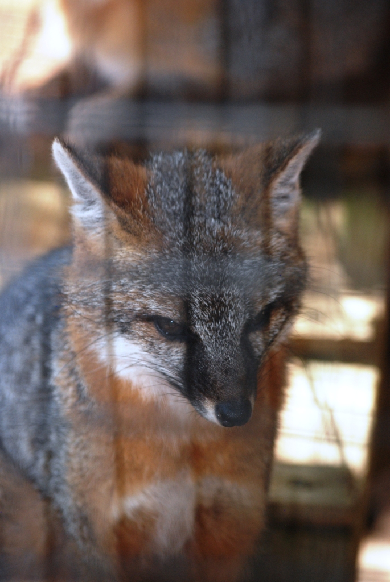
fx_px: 4134
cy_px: 291
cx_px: 195
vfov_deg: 8.1
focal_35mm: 255
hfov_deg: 5.4
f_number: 4.8
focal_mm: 170
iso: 400
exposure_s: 1/60
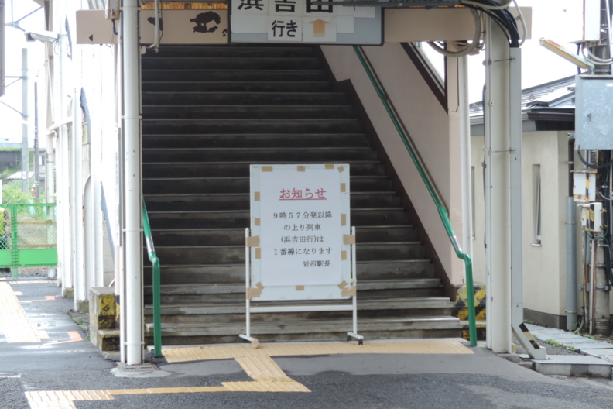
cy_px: 204
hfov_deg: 19.5
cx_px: 309
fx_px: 1788
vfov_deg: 13.0
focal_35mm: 105
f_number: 4.1
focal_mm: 17.8
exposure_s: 1/100
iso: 110
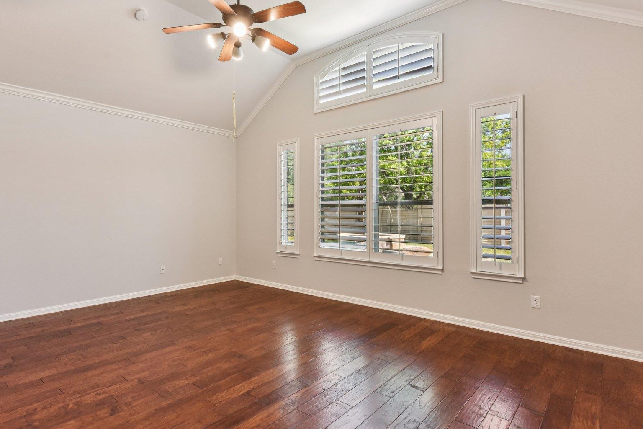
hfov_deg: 83.4
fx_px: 357
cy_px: 207
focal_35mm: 20
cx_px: 273
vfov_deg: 61.9
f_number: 8
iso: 500
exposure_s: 1/15
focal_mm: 15
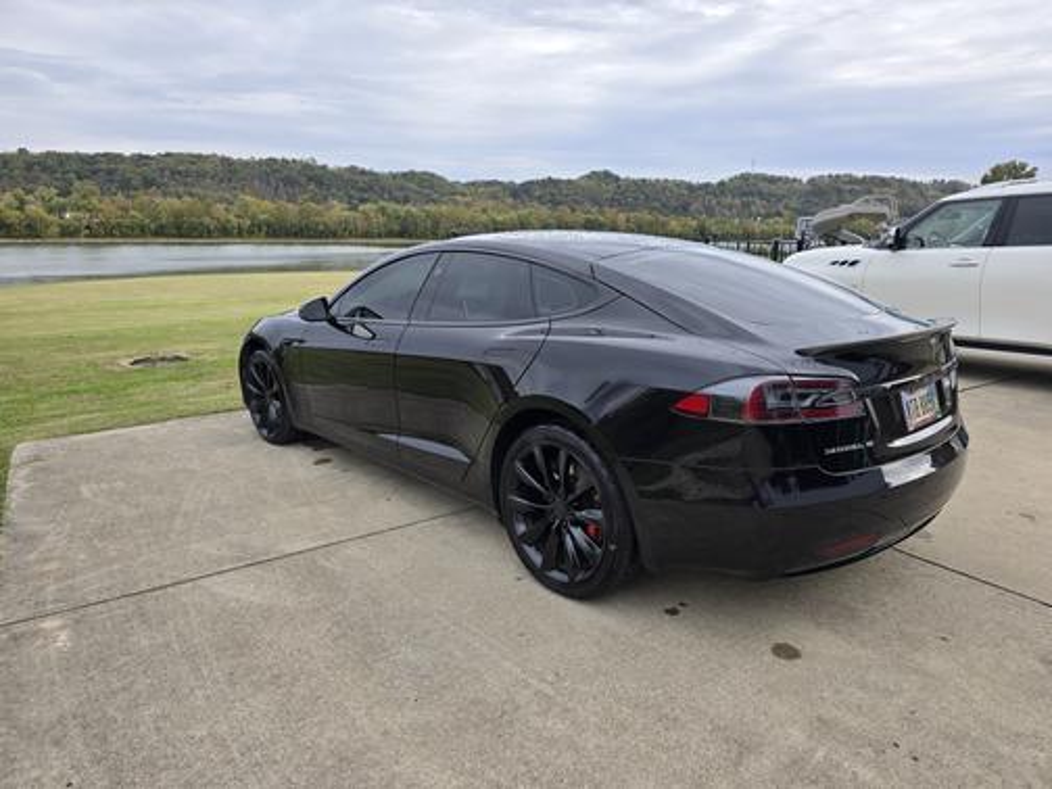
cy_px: 394
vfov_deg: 58.9
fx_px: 699
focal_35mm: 23
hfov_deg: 73.9
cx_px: 526
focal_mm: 6.3
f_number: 1.7
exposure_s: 1/345
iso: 12
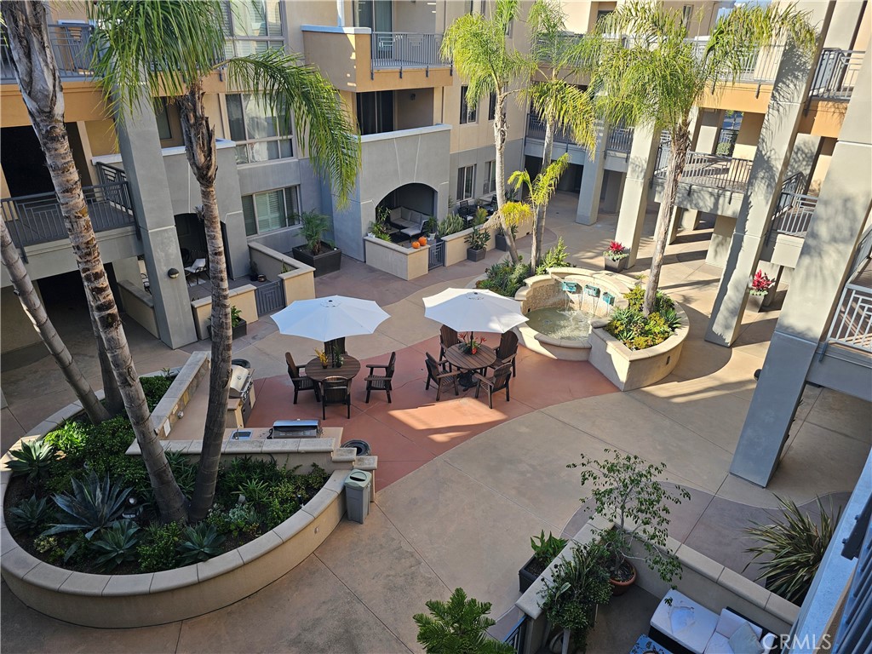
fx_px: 579
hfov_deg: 73.9
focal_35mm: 23
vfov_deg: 58.9
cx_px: 436
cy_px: 327
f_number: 1.7
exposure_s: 1/211
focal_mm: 6.3
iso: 10
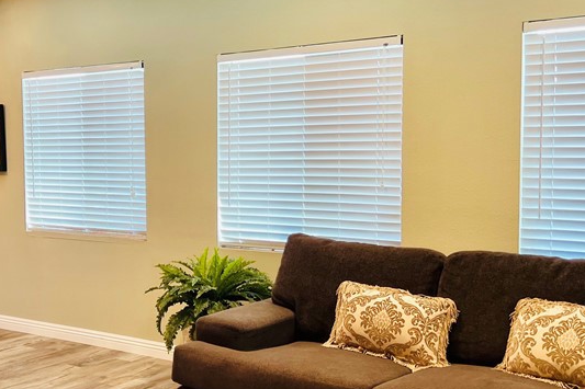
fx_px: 845
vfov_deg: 26.0
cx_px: 169
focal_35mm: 52
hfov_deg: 37.5
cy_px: 202
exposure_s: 1/60
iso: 64
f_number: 1.5
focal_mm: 5.7
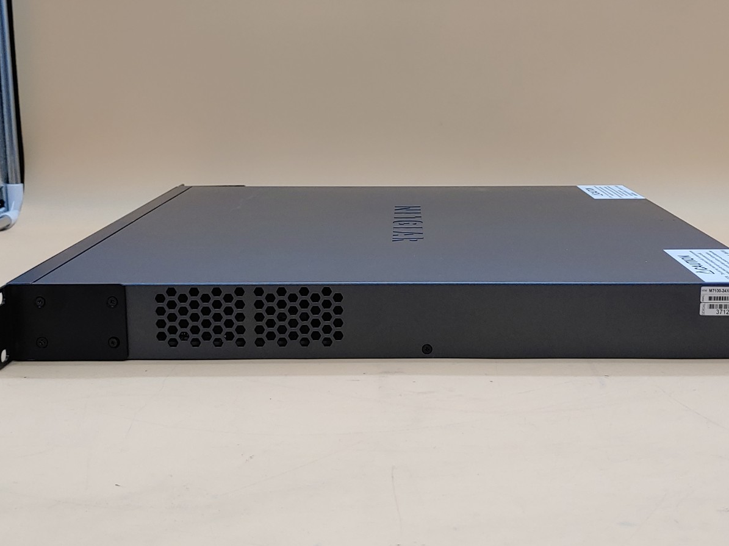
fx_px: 990
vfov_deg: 30.8
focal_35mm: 47
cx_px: 396
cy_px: 227
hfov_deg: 40.4
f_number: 1.8
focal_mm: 4.36
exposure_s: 1/96
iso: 50
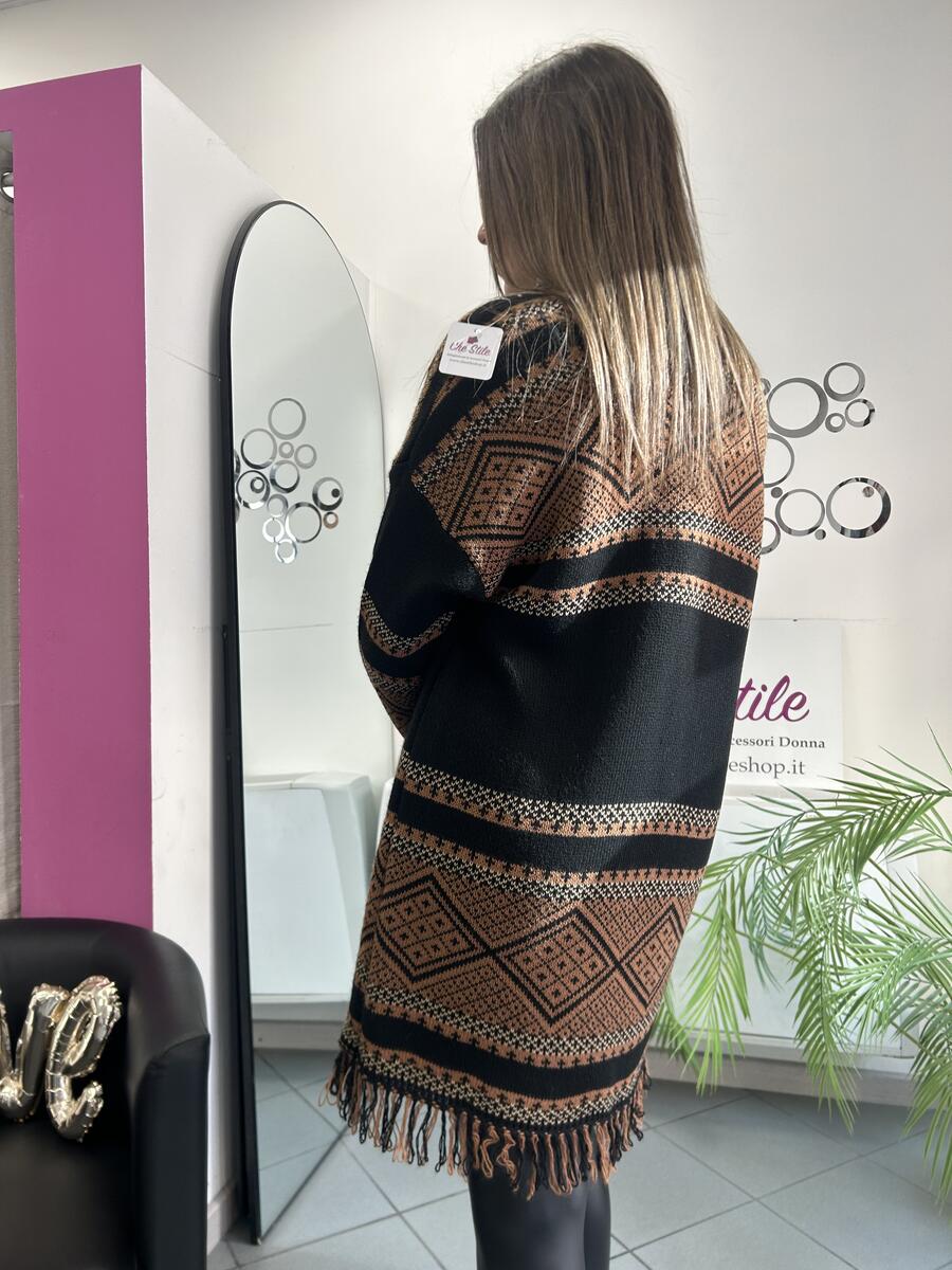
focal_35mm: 26
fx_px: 953
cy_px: 635
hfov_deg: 53.1
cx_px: 476
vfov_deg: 67.3
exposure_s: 1/100
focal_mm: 5.7
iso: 50
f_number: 1.5
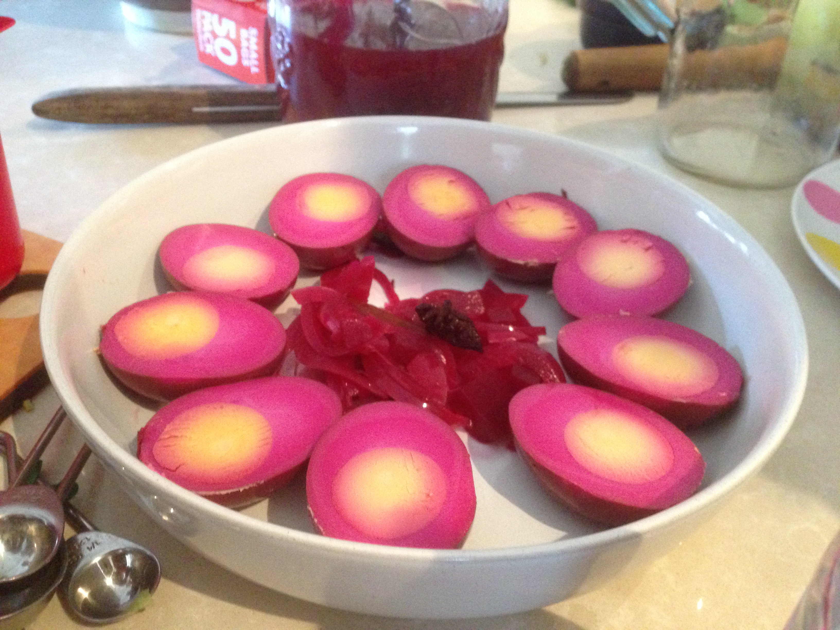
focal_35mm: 33
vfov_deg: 42.9
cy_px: 315
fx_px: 801
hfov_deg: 55.4
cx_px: 420
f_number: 2.4
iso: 500
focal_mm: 4.12
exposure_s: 1/15
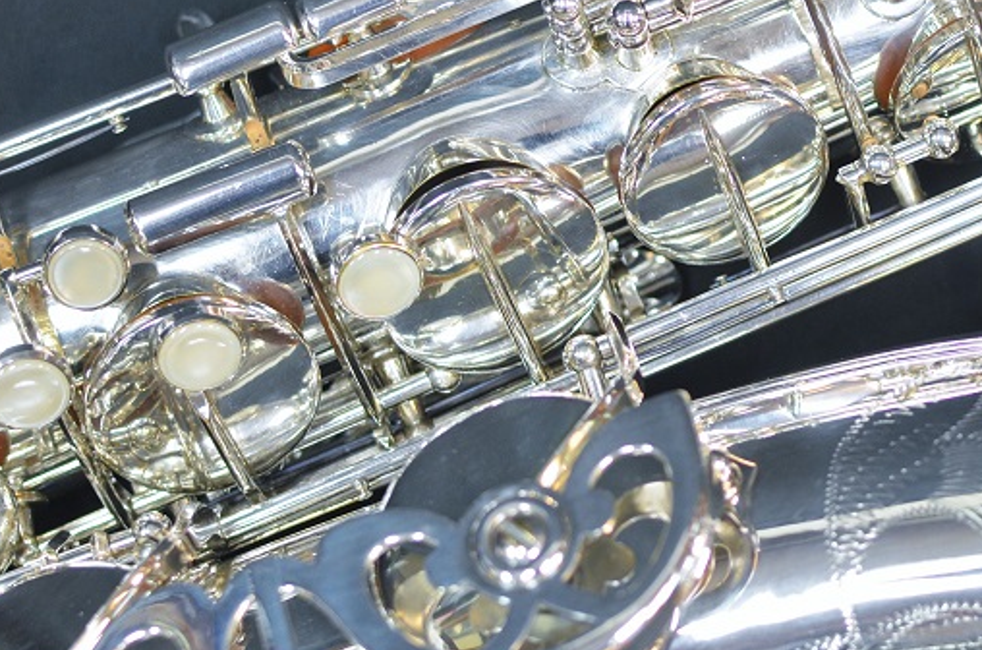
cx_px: 524
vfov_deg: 13.3
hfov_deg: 20.1
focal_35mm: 102
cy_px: 158
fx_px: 2775
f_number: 3.5
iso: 800
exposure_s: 1/50
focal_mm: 35
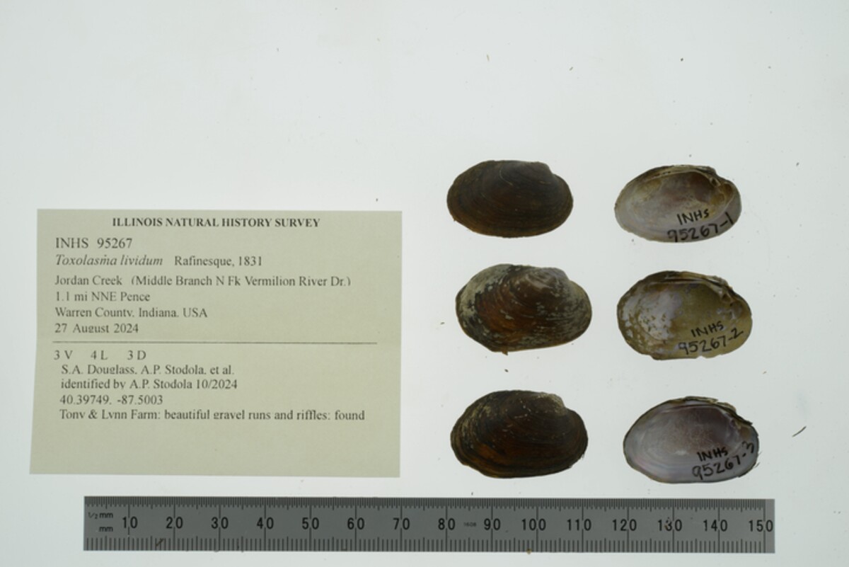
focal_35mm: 60
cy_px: 284
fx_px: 1415
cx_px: 424
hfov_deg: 33.4
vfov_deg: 22.6
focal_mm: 60
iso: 100
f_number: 32
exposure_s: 1/10
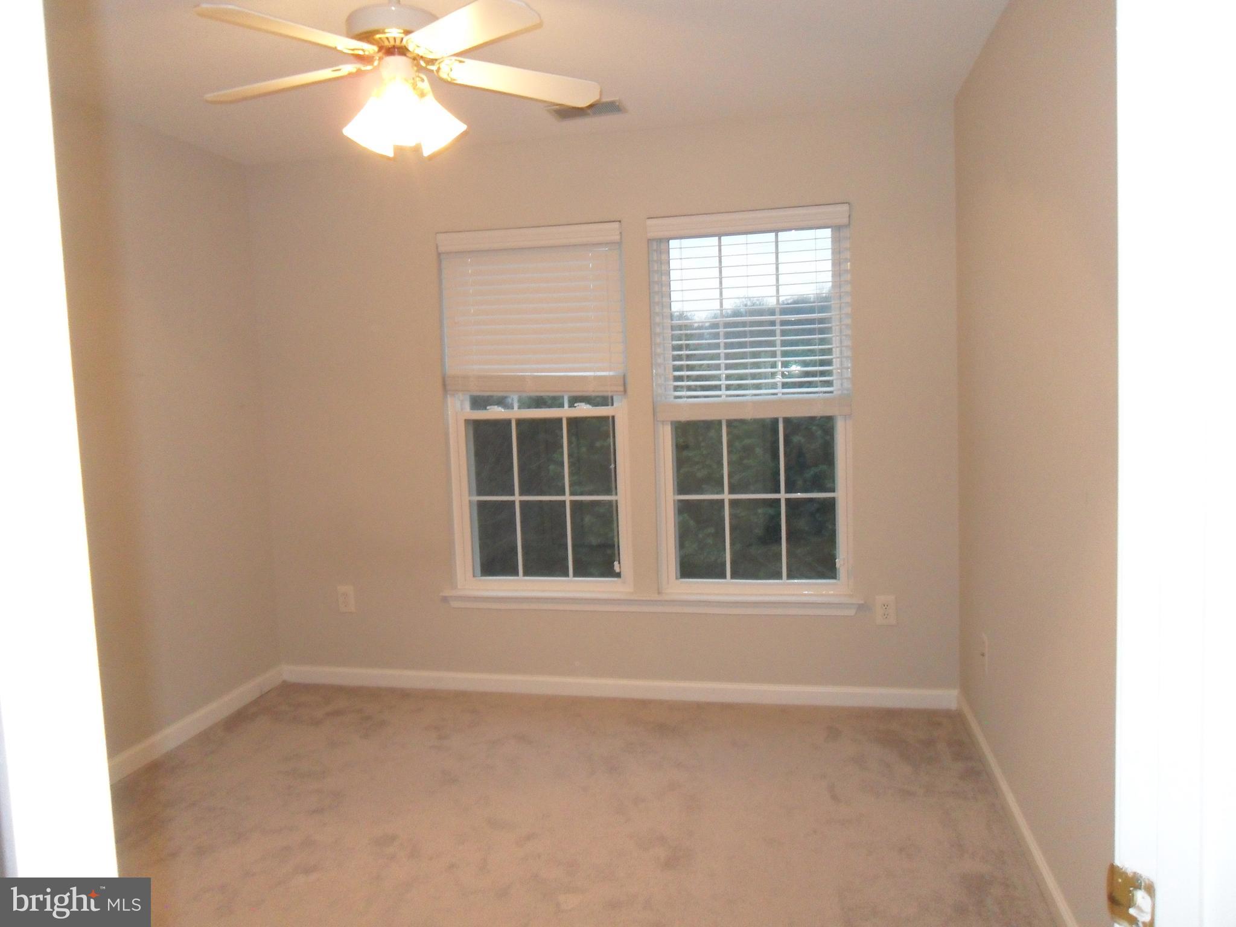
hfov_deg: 71.6
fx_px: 857
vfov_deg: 56.8
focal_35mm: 24
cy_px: 464
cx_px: 618
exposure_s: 1/45
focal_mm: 4.3
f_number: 2.8
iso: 400
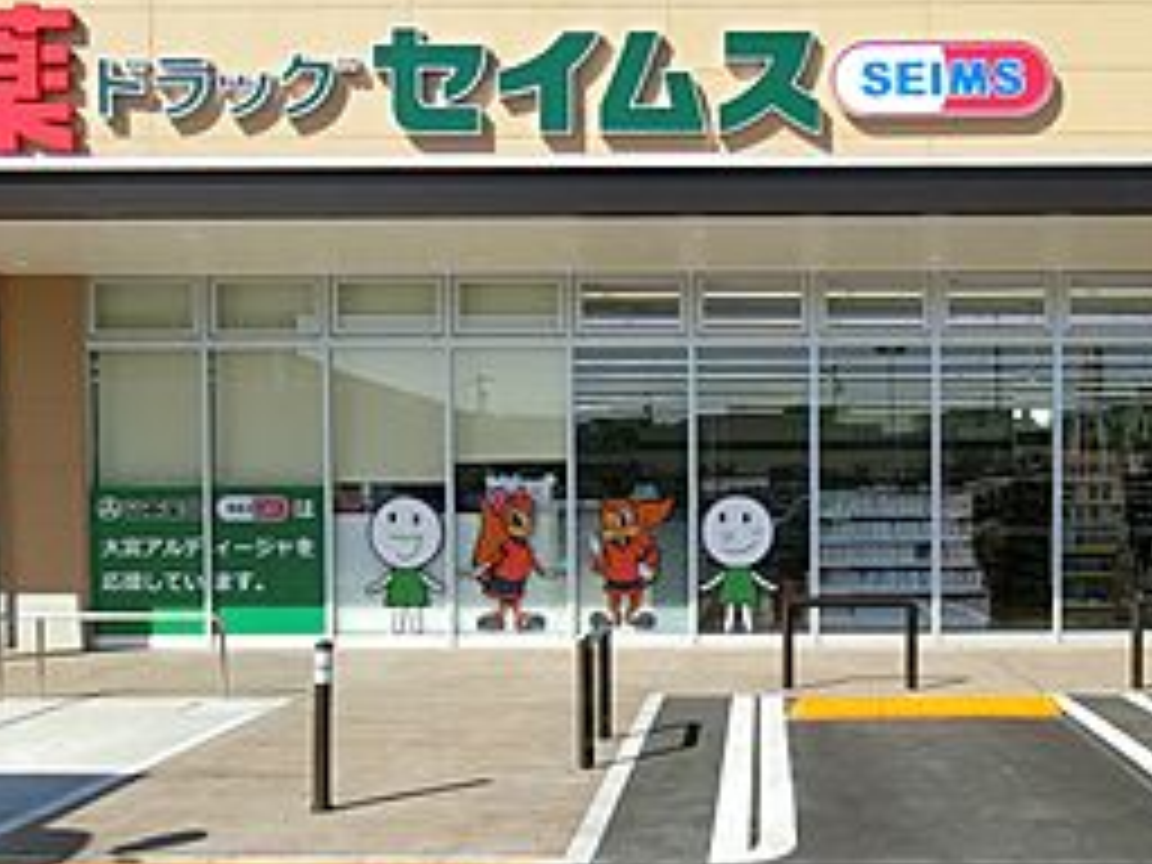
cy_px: 574
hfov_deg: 40.7
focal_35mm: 46
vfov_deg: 31.3
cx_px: 774
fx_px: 1531
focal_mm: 4.06
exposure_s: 1/1600
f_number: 2.7
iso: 80
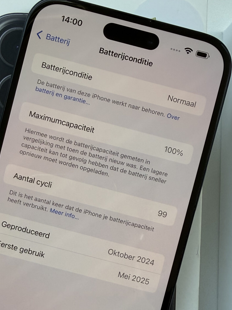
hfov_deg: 33.6
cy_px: 243
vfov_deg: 42.1
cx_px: 100
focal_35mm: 43
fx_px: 384
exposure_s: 1/99
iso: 100
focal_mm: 2.22
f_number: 2.2
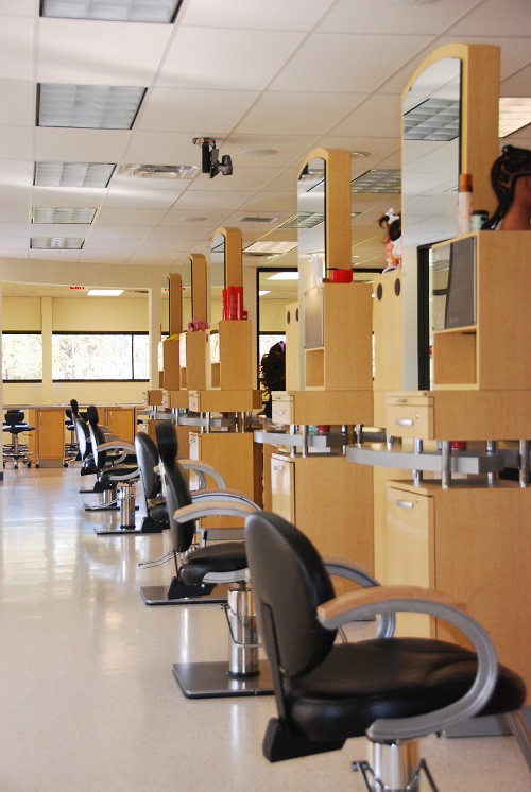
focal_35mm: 60
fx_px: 1322
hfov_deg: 22.7
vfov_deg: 33.3
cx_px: 266
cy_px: 396
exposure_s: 1/125
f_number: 4.5
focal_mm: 40
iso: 1000
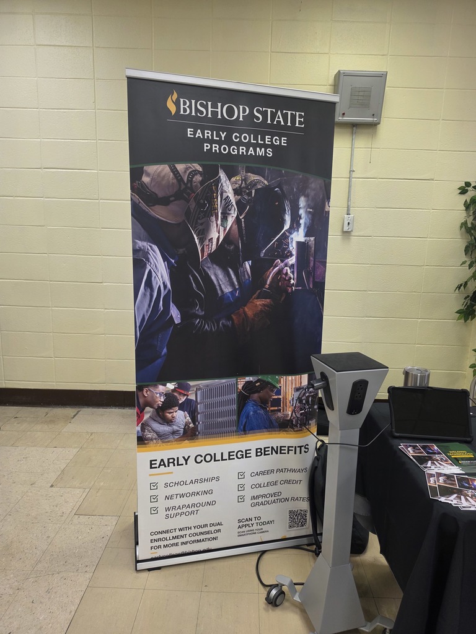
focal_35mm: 23
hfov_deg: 58.9
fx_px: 422
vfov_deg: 73.9
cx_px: 238
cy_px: 317
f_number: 1.4
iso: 80
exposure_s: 1/120
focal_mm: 6.5
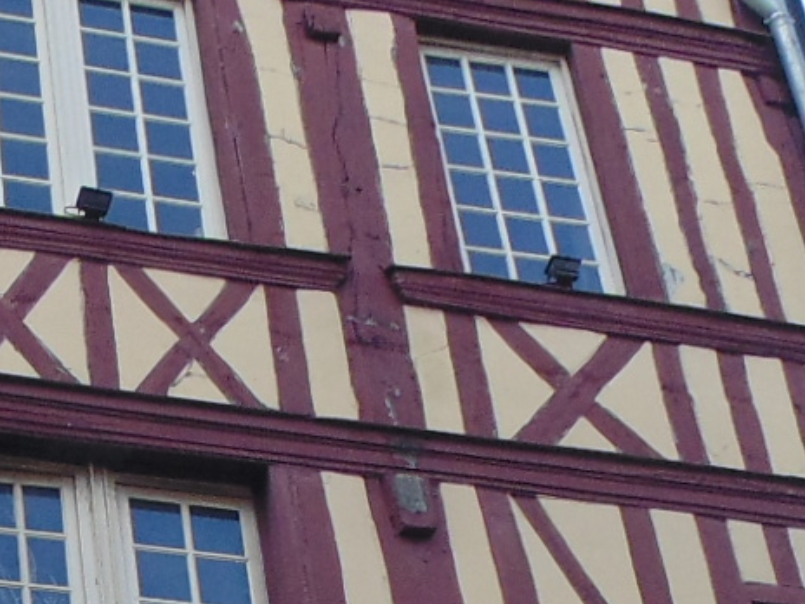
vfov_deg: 11.3
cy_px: 1066
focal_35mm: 123
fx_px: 2860
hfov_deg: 15.6
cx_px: -71
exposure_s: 1/400
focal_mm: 4
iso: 80
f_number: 3.1
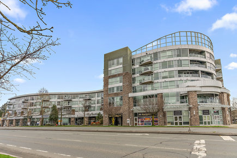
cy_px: 79
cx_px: 118
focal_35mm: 18
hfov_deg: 90.0
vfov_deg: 67.4
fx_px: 118
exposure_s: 1/1000
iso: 640
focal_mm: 18
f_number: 9
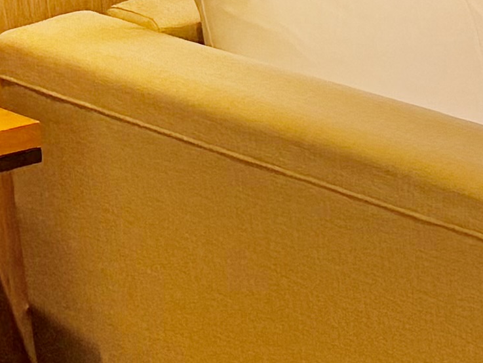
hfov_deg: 8.4
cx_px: 1574
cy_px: -215
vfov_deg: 7.8
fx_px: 2596
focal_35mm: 186
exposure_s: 1/148
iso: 100
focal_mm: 6.76
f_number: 1.78
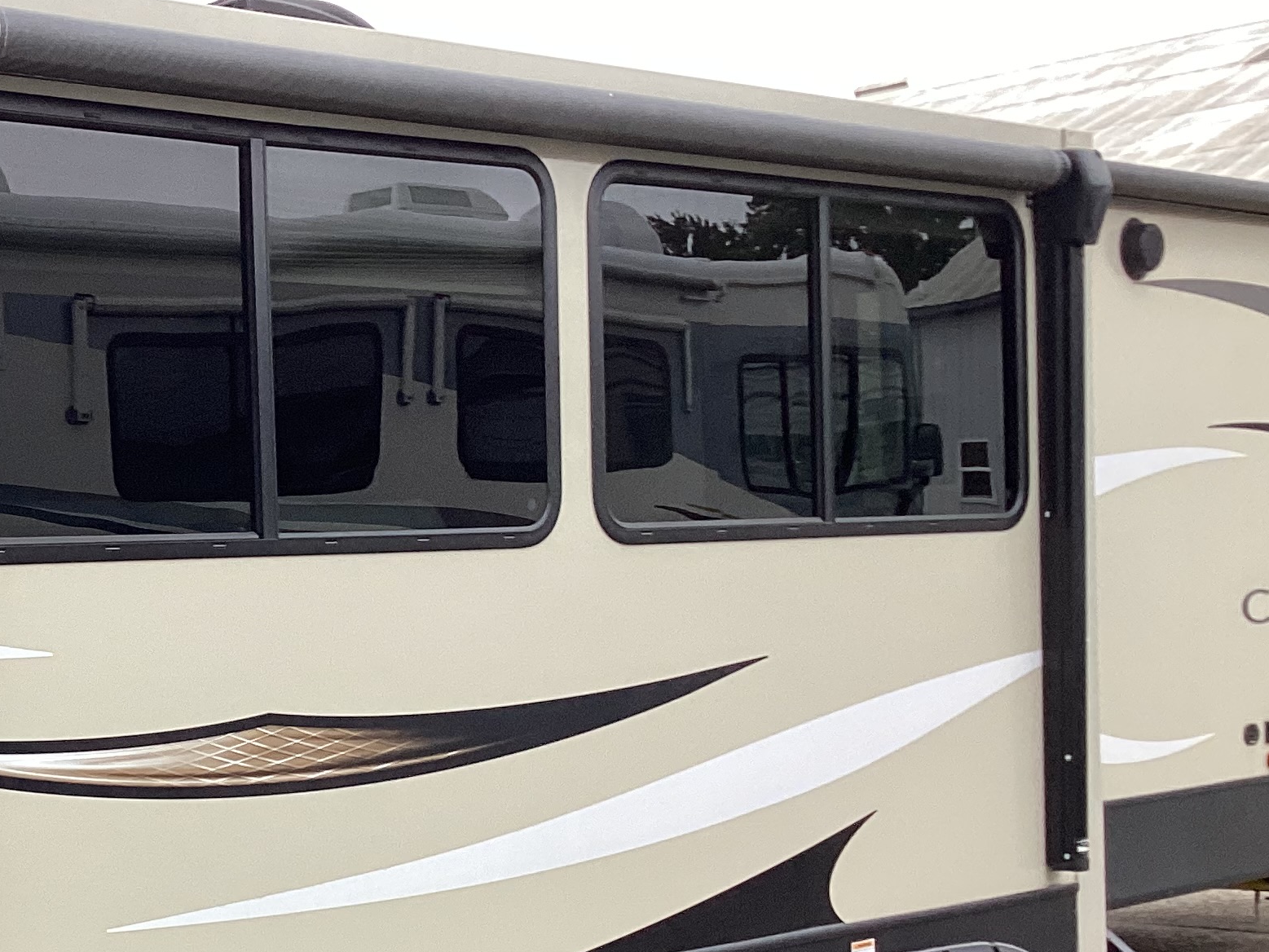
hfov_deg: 28.1
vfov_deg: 22.4
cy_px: 703
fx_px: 2383
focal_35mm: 65
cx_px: 19
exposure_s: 1/50
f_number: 2.4
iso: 80
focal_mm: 3.3
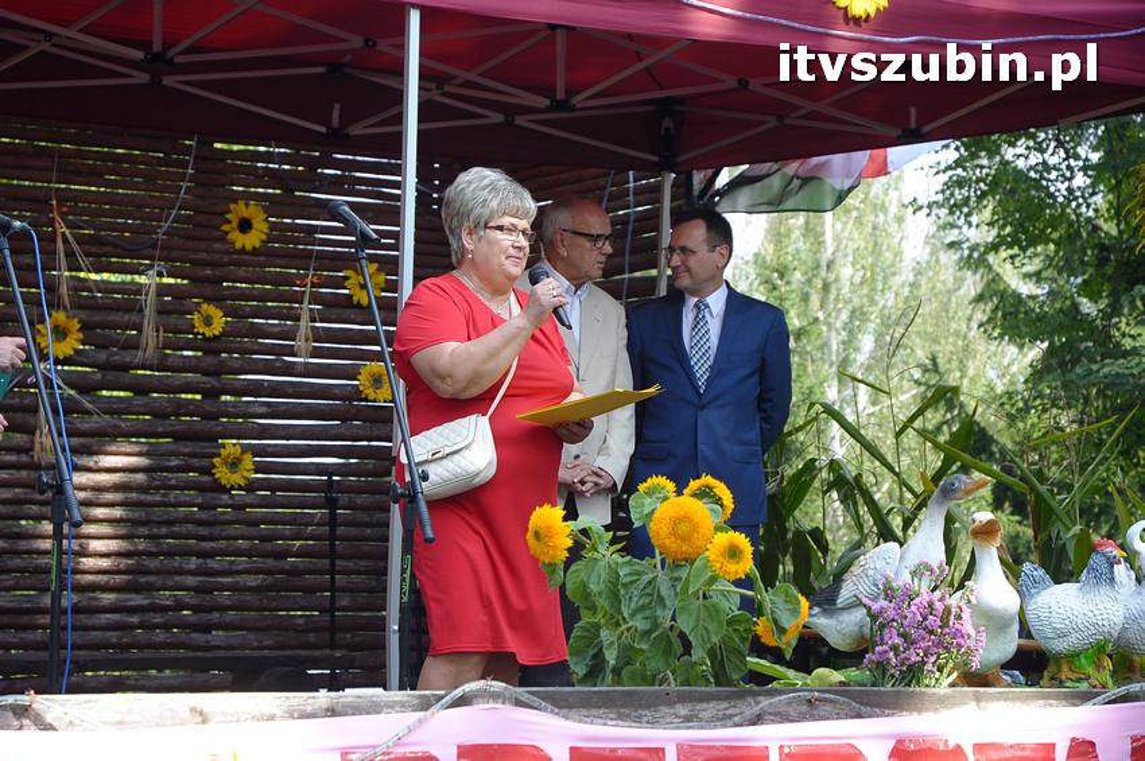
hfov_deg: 19.5
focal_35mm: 105
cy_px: 380
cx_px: 572
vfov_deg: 13.0
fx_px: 3336
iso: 640
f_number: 5.6
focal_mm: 70
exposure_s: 1/500
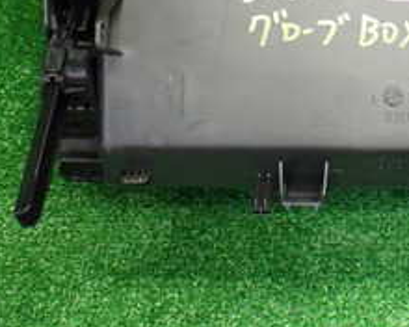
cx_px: 429
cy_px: -67
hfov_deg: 22.7
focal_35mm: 80
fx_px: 968
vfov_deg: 18.2
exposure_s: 1/100
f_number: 2.3
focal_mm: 5.4
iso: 800
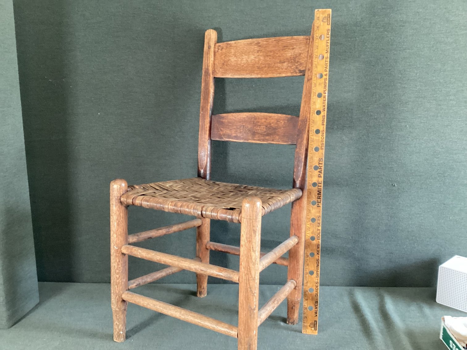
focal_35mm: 31
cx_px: 234
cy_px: 175
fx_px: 418
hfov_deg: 58.3
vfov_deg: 45.4
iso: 320
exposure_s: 1/33
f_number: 2.4
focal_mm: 3.3
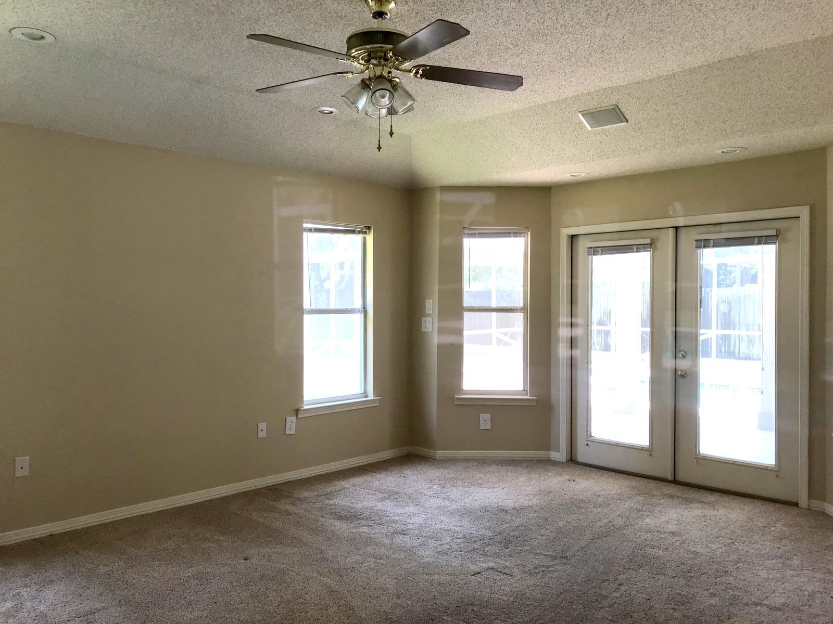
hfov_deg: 63.4
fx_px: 674
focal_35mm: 28
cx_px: 416
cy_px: 312
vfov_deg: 49.7
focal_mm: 3.99
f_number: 1.8
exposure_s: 1/92
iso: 40
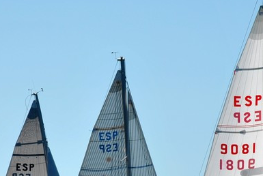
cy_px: 191
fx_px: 3212
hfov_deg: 4.7
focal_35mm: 439
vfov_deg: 3.1
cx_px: 122
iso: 100
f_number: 6.3
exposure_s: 1/640
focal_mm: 110
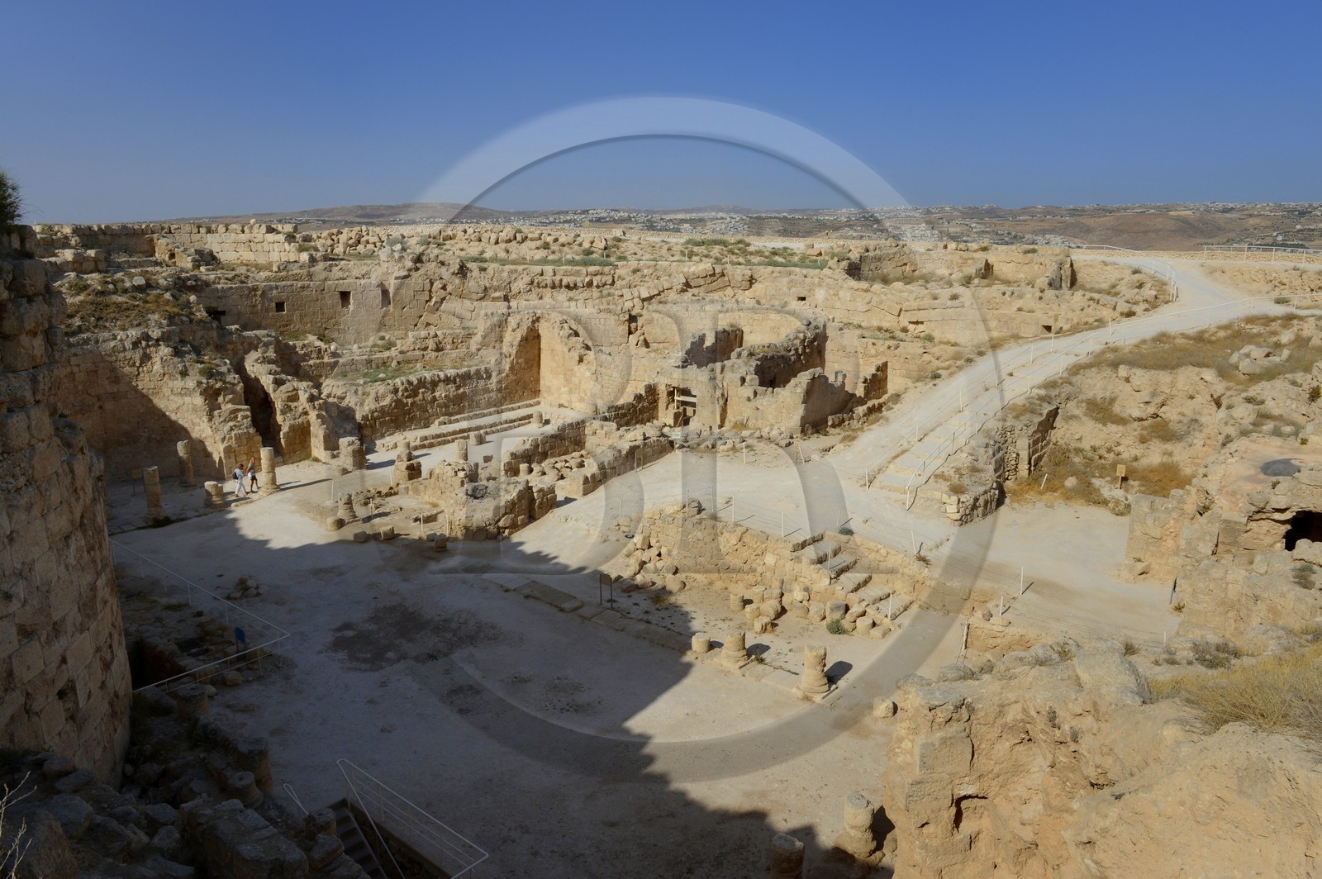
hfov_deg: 69.4
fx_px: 954
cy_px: 440
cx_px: 661
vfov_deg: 49.5
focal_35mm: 26
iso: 200
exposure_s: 1/200
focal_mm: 26
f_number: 18
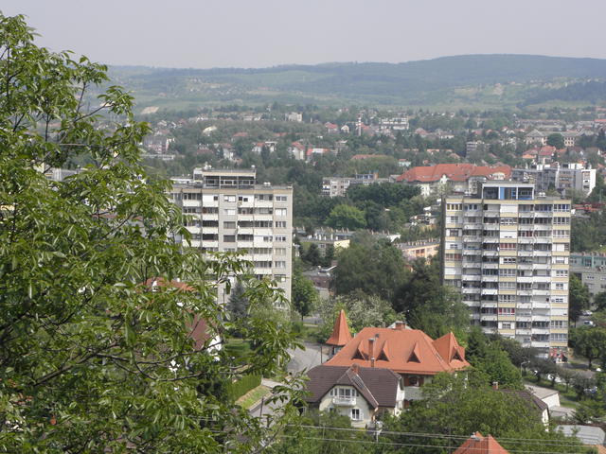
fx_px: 1786
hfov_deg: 19.3
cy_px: 227
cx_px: 303
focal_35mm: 102
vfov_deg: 14.5
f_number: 5.6
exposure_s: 1/200
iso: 64
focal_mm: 18.29
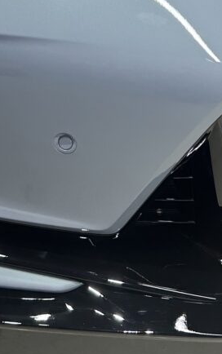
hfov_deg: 14.6
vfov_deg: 22.3
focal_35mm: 89
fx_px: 860
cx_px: 188
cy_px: -7
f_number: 1.78
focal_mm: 6.86
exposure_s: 1/120
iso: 100
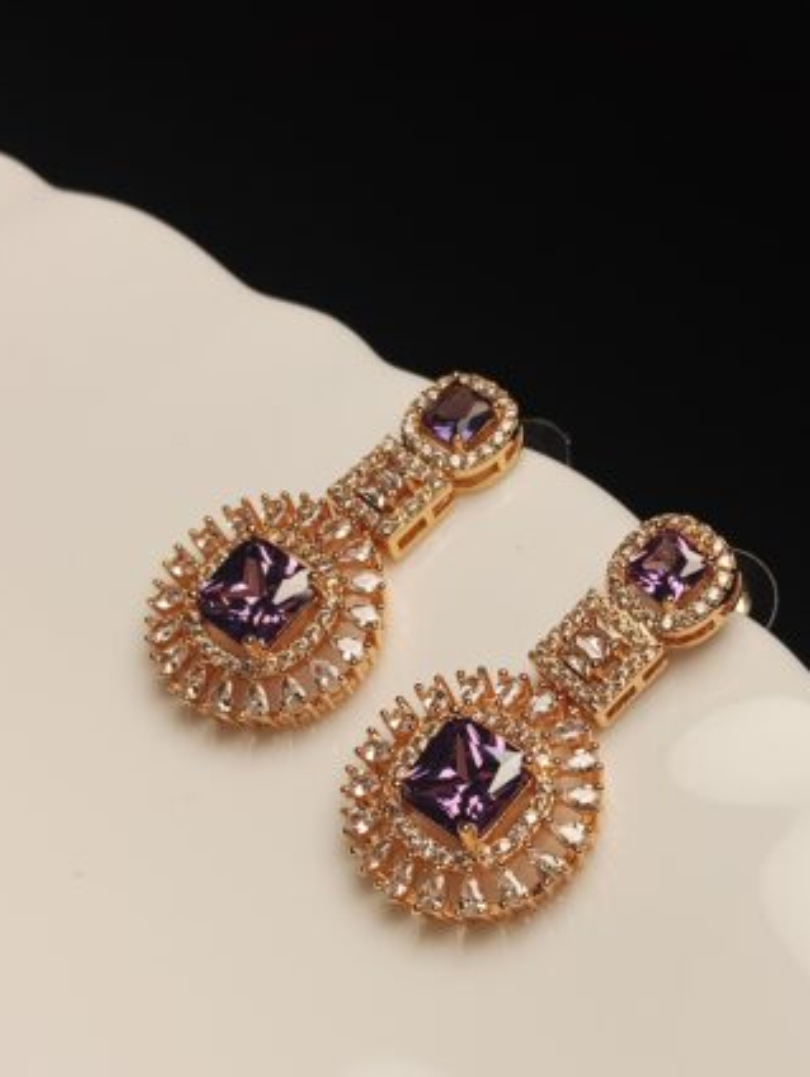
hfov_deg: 27.0
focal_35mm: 54
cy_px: 646
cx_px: 472
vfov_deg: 35.4
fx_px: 1681
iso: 50
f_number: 1.8
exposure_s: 1/205
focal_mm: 3.98
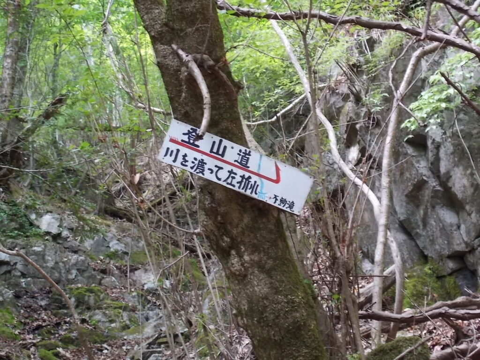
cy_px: 180
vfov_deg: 14.9
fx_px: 1373
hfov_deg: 19.8
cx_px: 240
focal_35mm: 99
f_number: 5.5
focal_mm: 17.6
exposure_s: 1/20
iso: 200
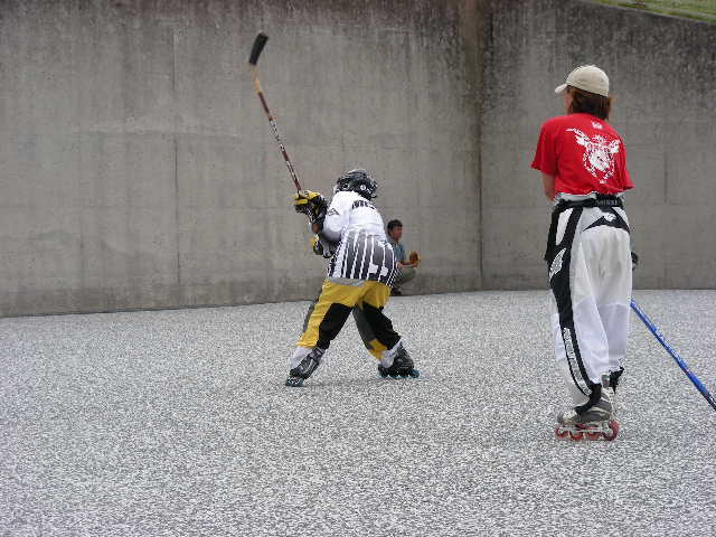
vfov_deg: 13.1
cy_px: 268
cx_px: 358
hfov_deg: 17.4
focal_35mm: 113
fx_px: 2337
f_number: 4
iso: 50
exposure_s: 1/250
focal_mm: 18.9
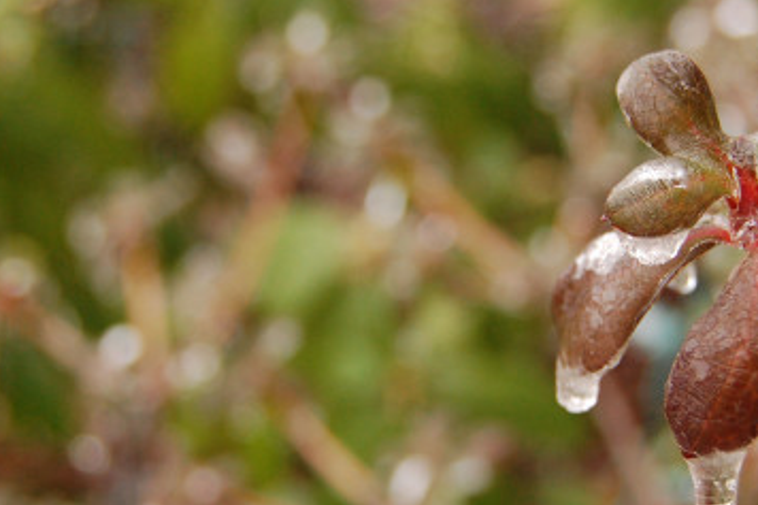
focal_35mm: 85
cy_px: 249
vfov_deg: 16.1
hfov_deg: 23.9
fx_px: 1787
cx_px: 443
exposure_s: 1/125
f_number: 4.5
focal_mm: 31
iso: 800
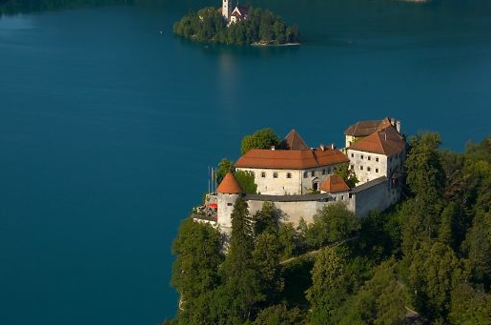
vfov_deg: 12.9
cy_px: 163
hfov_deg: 19.3
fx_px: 1443
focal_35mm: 106
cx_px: 229
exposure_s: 1/250
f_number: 8
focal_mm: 52
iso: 100
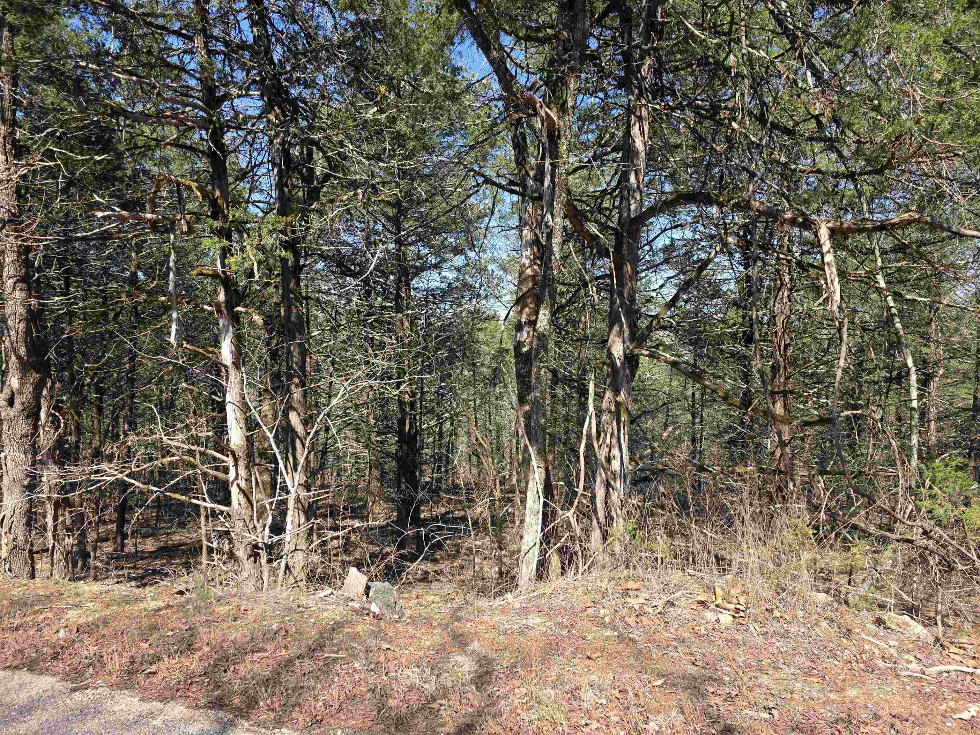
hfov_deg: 73.9
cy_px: 368
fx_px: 651
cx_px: 490
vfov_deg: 58.9
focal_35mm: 23
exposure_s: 1/1505
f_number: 1.7
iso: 80
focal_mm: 6.3
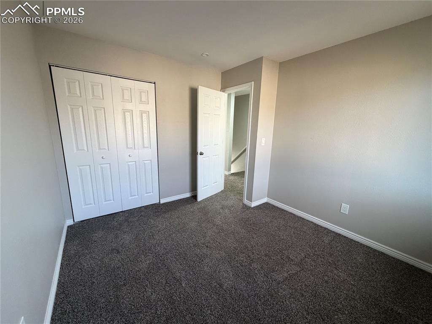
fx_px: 175
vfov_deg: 85.6
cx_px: 216
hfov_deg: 102.1
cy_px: 162
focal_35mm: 14
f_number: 2.2
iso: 200
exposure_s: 1/60
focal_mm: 2.22
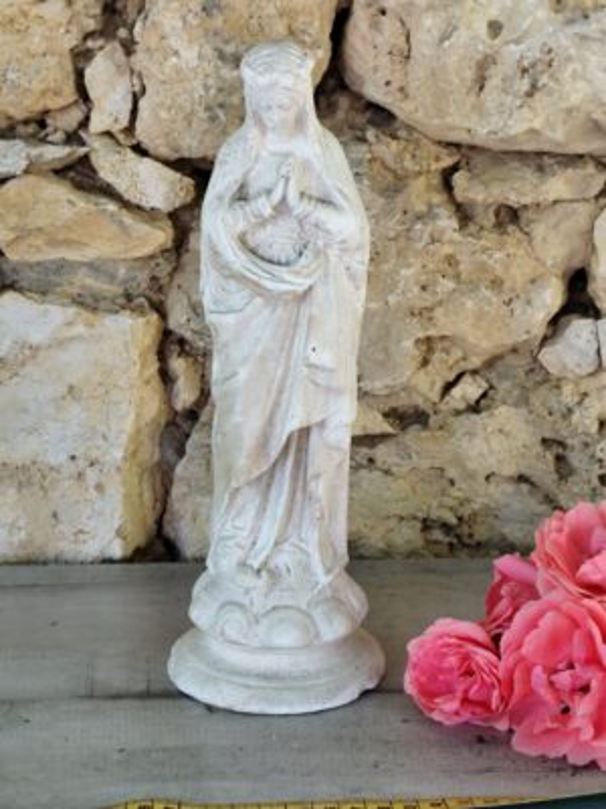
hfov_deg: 15.9
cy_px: 404
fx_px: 2171
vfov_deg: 21.1
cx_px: 303
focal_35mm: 93
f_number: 1.65
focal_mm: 6.19
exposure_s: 1/50
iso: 160
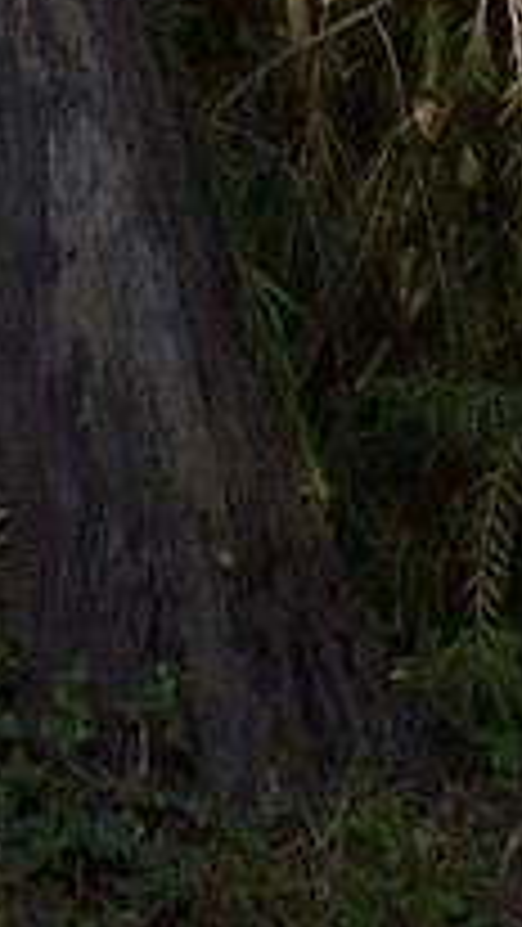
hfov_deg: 5.9
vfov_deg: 7.8
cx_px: -808
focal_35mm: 195
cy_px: -2664
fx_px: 4794
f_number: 11
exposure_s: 1/160
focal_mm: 24
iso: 200
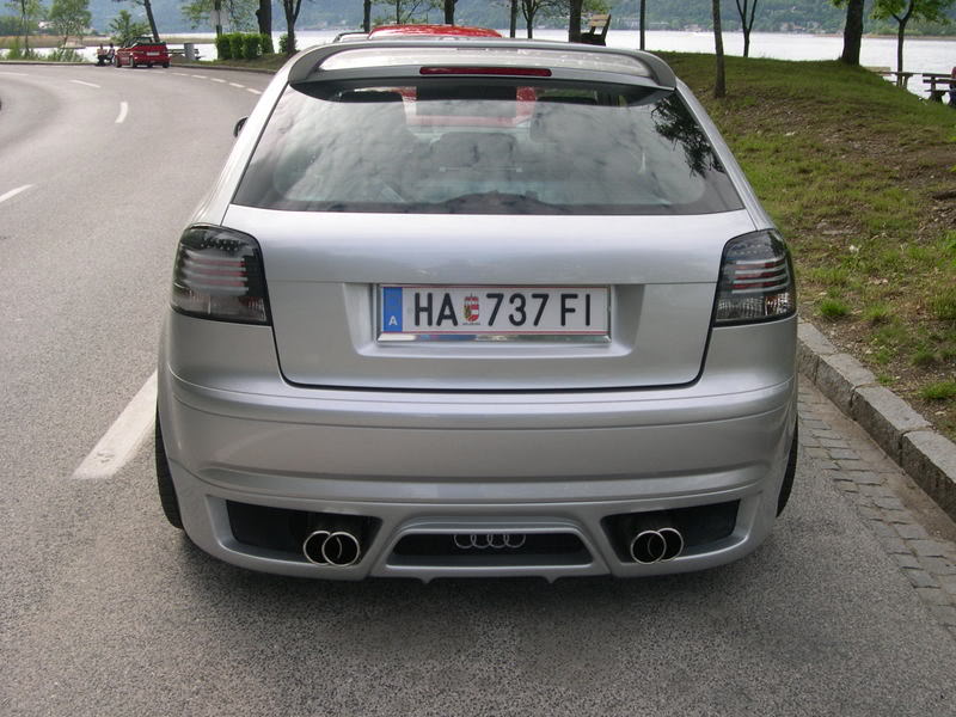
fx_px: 1049
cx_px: 478
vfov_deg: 37.7
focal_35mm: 38
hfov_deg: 49.0
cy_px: 358
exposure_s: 1/76.1
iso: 100
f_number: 7.6
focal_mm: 8
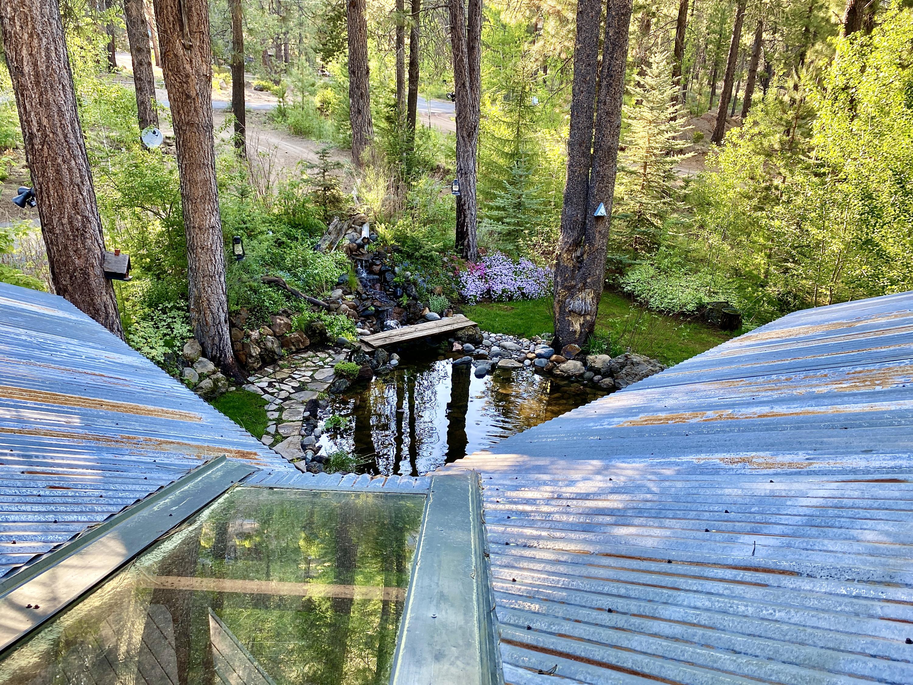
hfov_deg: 67.3
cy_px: 342
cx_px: 456
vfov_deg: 53.1
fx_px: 686
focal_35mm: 26
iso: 64
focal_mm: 4.25
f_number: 1.8
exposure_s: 1/121
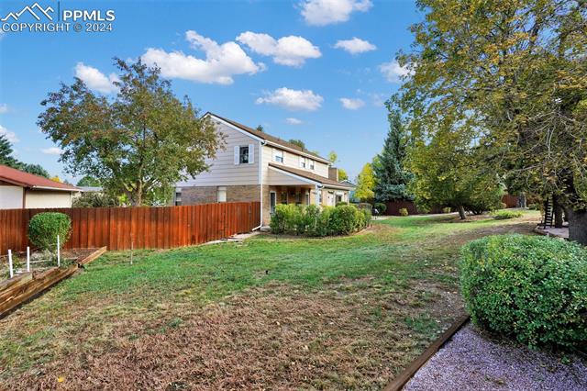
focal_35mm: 17
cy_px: 196
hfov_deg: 93.3
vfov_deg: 70.4
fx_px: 277
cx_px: 294
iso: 100
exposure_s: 1/25
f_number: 11
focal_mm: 17
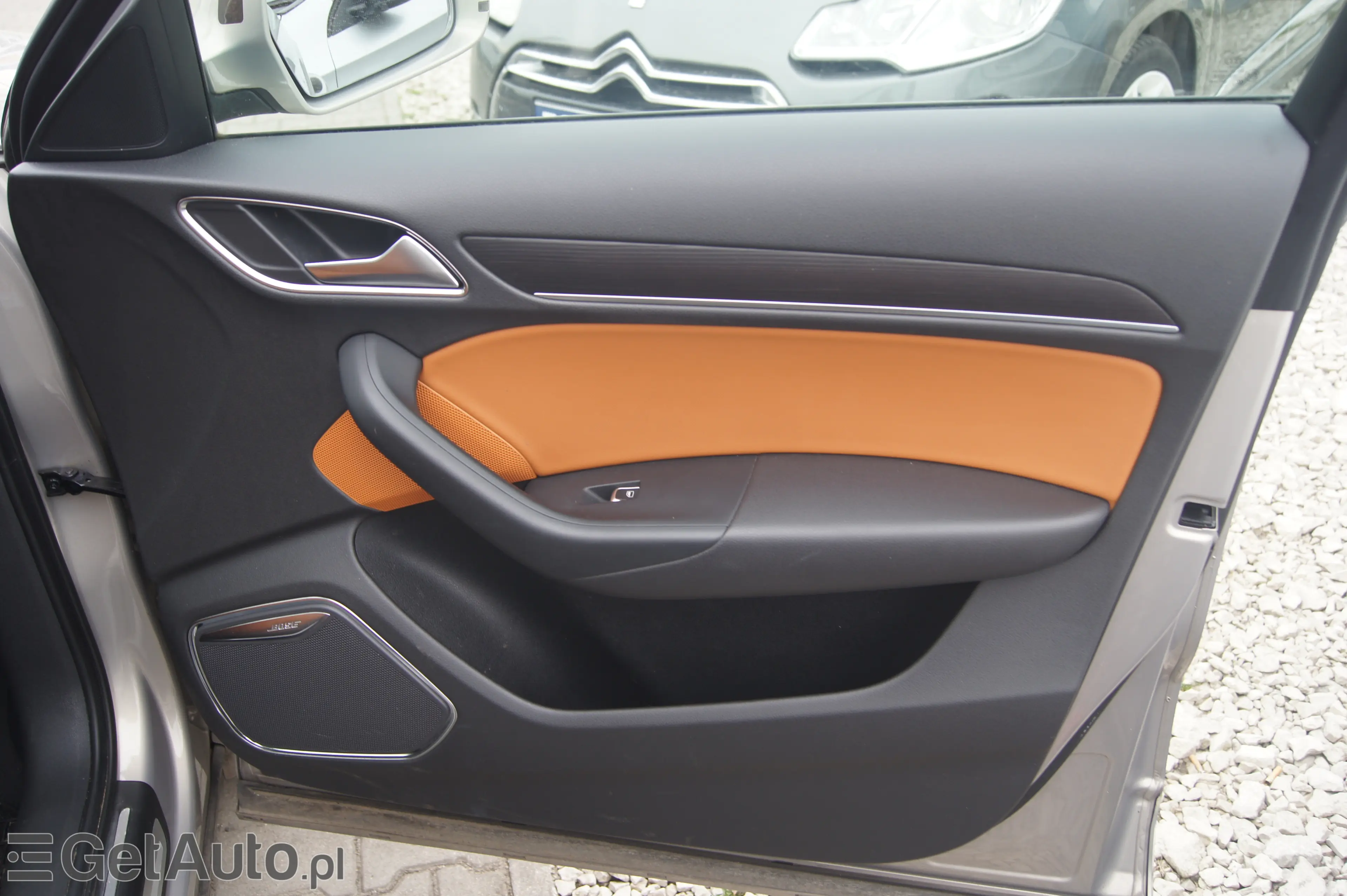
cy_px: 448
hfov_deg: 57.2
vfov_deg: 39.9
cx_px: 674
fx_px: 1234
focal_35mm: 33
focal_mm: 22
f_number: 4
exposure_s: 1/40
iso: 100
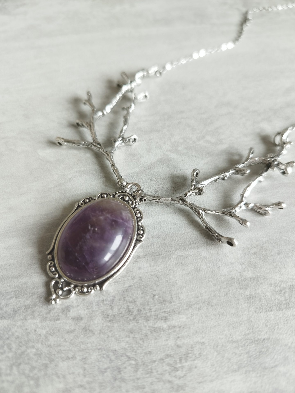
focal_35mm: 25
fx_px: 284
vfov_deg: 69.4
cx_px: 148
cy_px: 196
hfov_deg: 54.9
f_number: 1.89
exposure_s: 1/50
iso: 140
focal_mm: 5.95
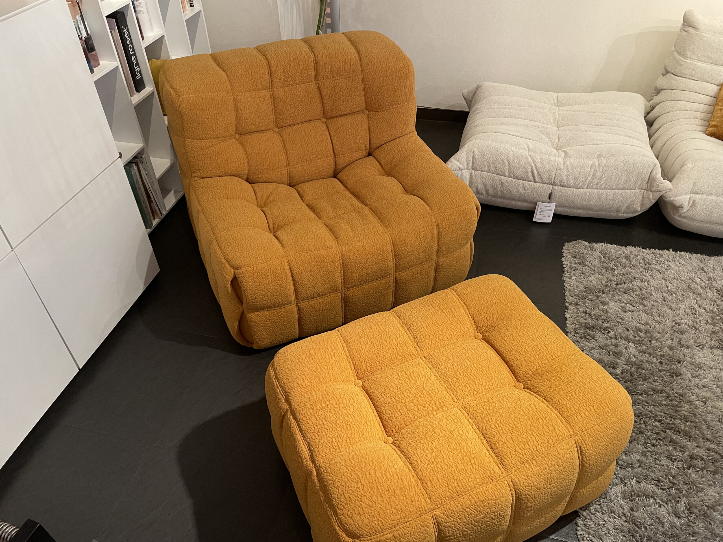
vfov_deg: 53.1
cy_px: 271
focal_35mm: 26
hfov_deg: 67.3
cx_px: 362
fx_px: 543
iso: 200
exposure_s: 1/60
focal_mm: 4.2
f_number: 1.6
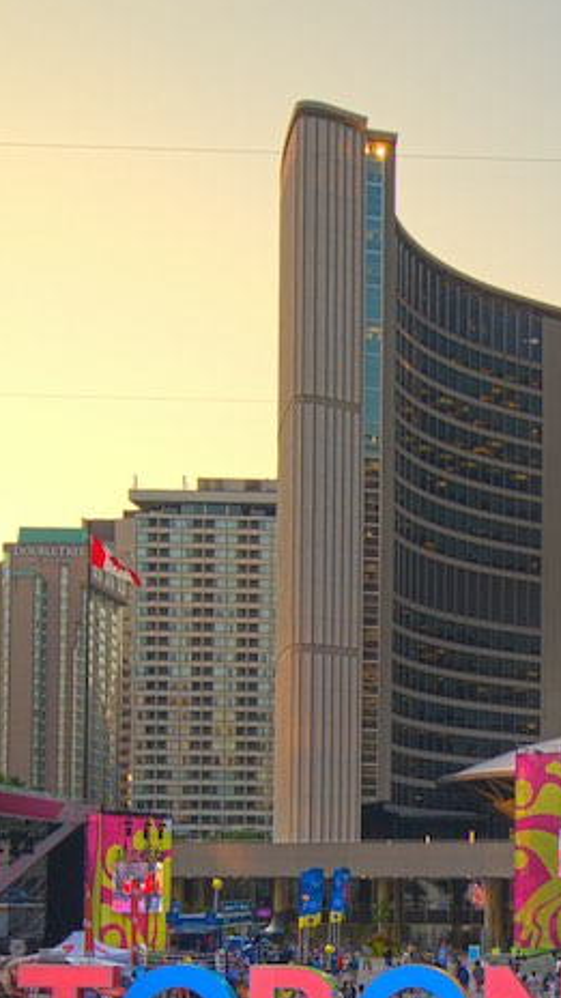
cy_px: 860
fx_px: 1613
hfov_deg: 18.3
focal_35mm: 61
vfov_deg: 32.9
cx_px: 746
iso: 250
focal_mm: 18
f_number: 5
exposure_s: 1/20
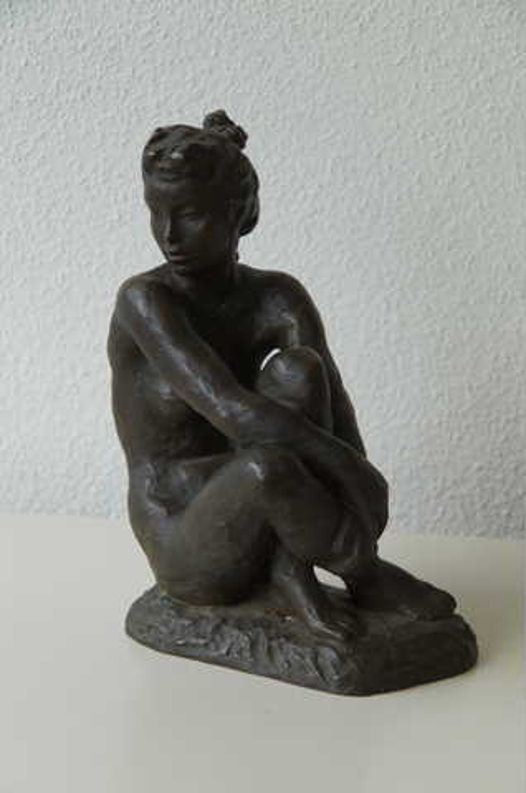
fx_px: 1651
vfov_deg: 27.0
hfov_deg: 18.1
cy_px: 396
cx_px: 263
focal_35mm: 75
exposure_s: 1/80
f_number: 5
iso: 250
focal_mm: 50
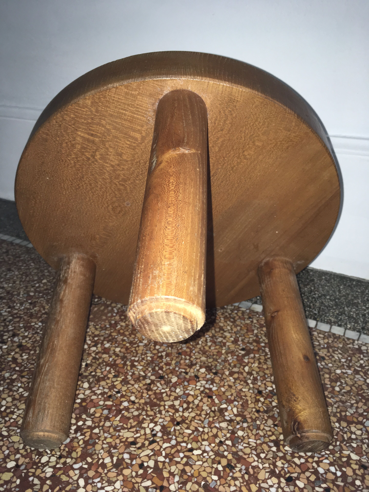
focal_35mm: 29
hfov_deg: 48.2
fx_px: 412
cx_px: 184
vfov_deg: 61.7
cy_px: 246
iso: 50
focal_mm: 4.15
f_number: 2.2
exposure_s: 1/25
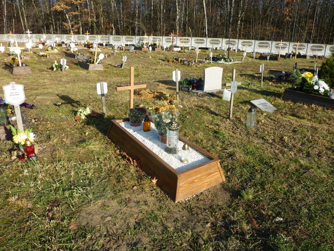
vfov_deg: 54.9
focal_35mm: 25
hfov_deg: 69.4
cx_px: 167
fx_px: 241
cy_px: 126
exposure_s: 1/320
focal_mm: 4.1
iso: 80
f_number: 4
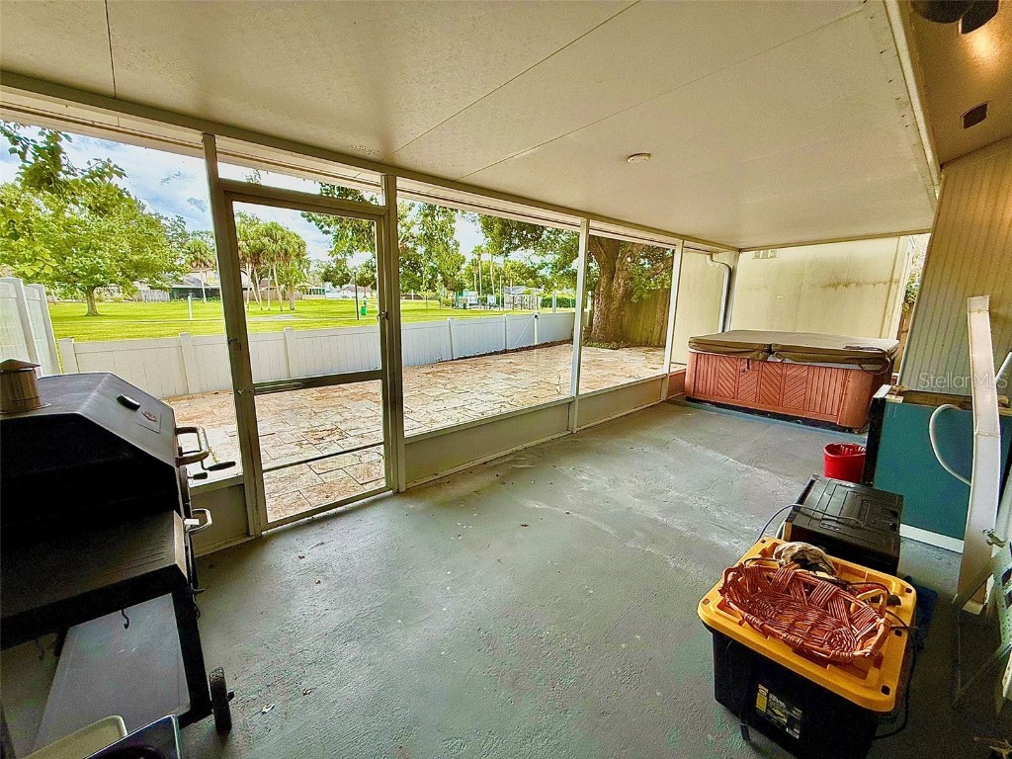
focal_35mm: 14
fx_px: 409
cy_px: 380
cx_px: 506
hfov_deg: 102.1
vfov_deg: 85.7
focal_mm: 2.22
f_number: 2.2
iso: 64
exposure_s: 1/331
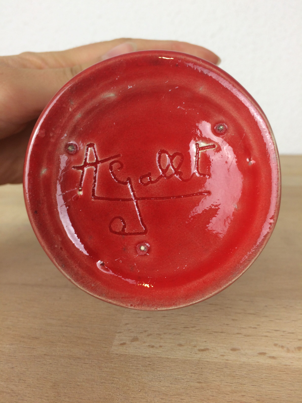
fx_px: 337
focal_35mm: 29
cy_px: 202
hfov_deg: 48.2
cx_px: 151
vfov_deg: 61.7
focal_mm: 4.15
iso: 40
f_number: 2.2
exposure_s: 1/50
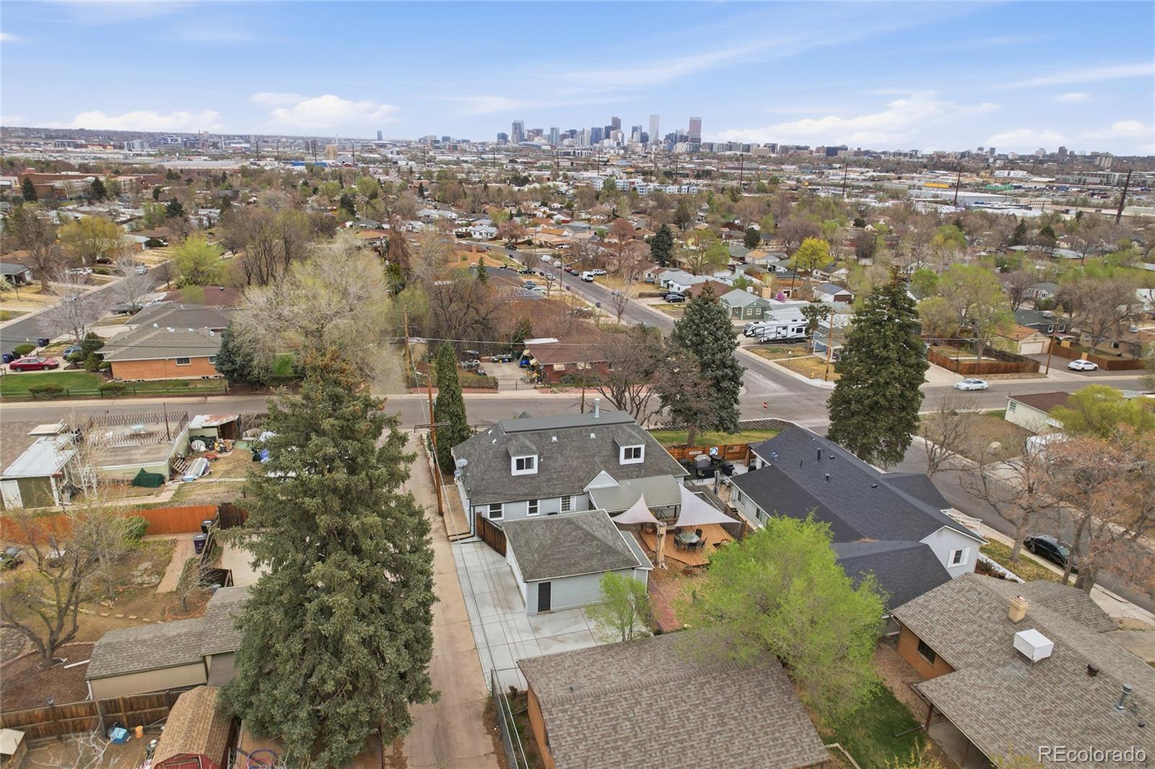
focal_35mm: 22
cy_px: 384
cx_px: 578
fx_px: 705
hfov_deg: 78.6
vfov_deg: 57.2
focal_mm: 8.4
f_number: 2.8
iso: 100
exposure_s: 1/80
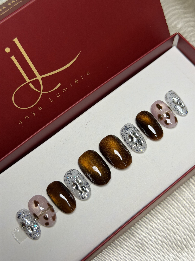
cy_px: 130
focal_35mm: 48
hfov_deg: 30.3
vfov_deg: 39.7
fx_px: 361
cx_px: 98
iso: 50
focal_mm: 6.76
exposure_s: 1/50
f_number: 1.78
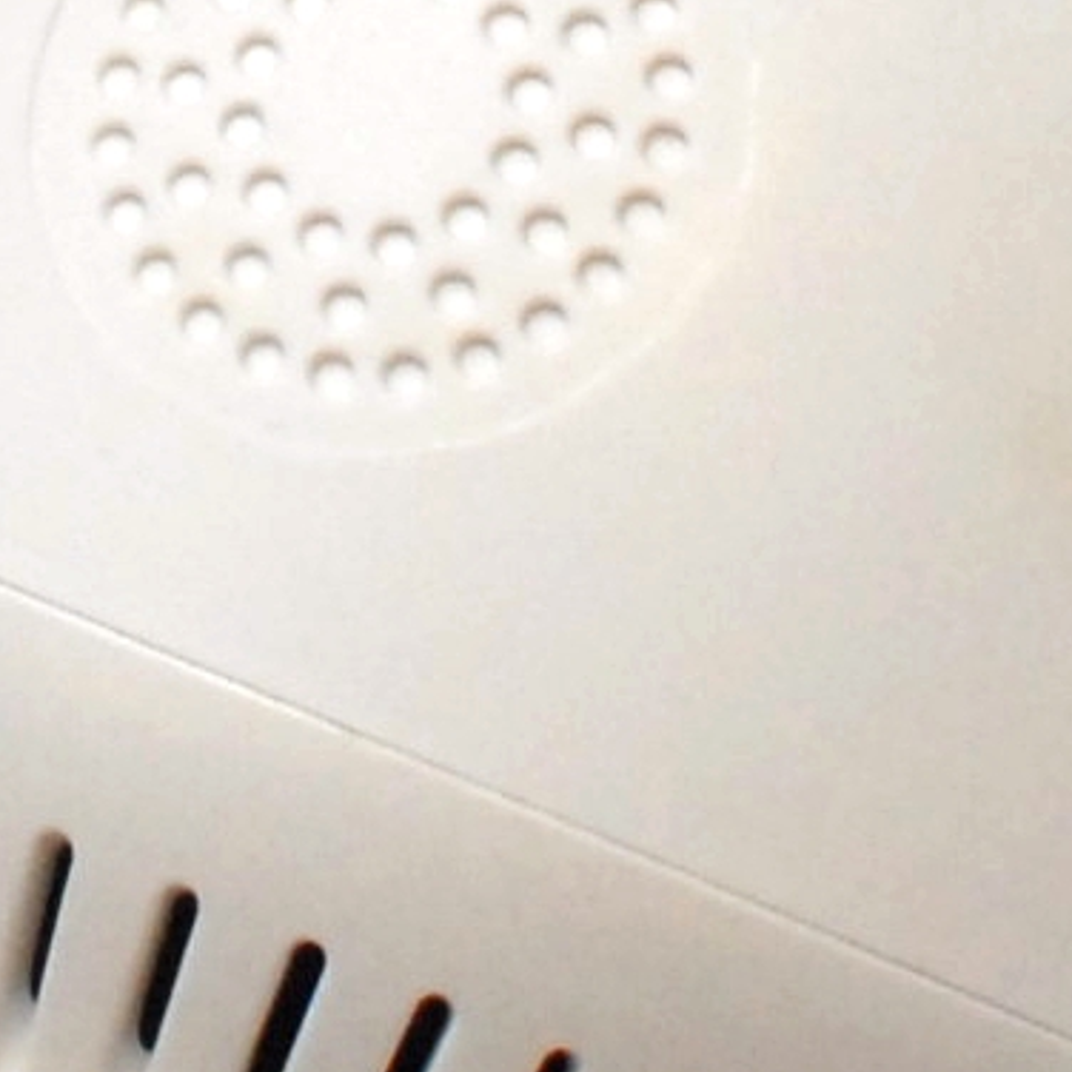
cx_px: -707
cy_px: -1035
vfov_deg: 3.8
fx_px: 16130
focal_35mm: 460
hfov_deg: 3.8
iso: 400
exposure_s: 1/80
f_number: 4
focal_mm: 35
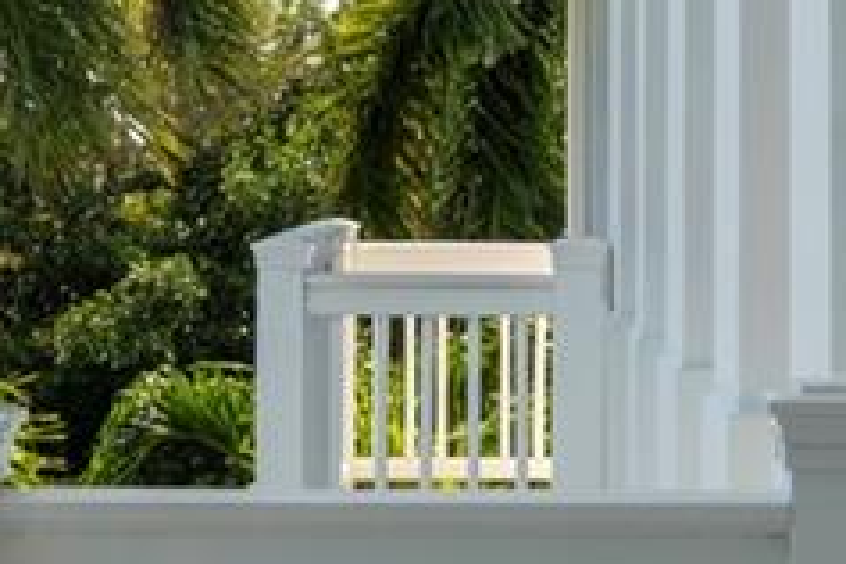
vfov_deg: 6.6
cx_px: 396
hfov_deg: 9.8
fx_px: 4911
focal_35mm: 209
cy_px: 243
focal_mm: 31
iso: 100
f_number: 11
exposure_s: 1/160
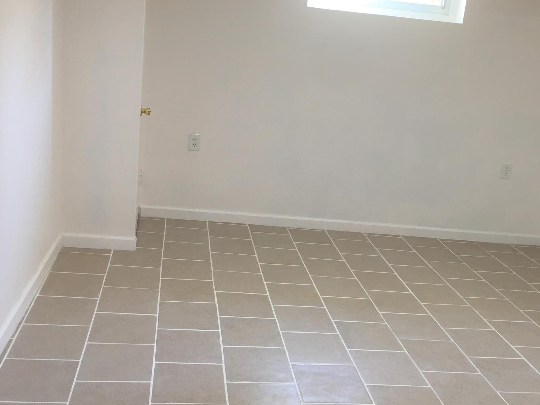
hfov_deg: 50.1
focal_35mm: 37
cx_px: 283
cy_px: 183
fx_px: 577
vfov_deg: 38.6
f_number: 2.2
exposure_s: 1/15
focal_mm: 4.15
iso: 25
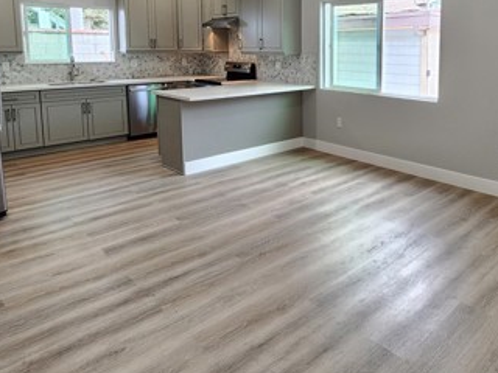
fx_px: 374
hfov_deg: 65.5
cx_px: 333
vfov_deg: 50.9
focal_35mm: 26
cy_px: 95
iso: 200
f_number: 2.2
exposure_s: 1/60
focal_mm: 2.2
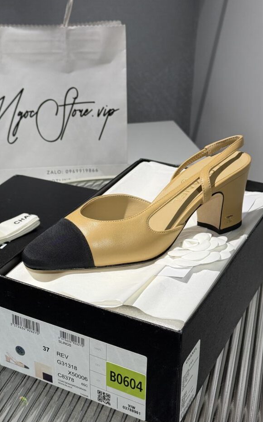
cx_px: 112
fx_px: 631
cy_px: 211
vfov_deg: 36.9
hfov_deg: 23.5
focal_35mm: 55
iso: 64
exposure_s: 1/281
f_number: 1.78
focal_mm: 6.76
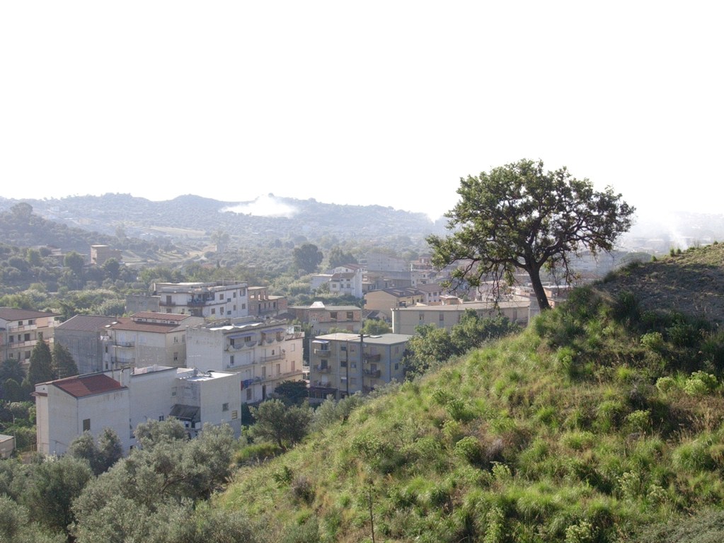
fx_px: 1318
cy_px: 272
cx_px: 362
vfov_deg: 23.3
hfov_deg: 30.7
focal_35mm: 63
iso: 70
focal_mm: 9.6
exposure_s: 1/483
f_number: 3.5
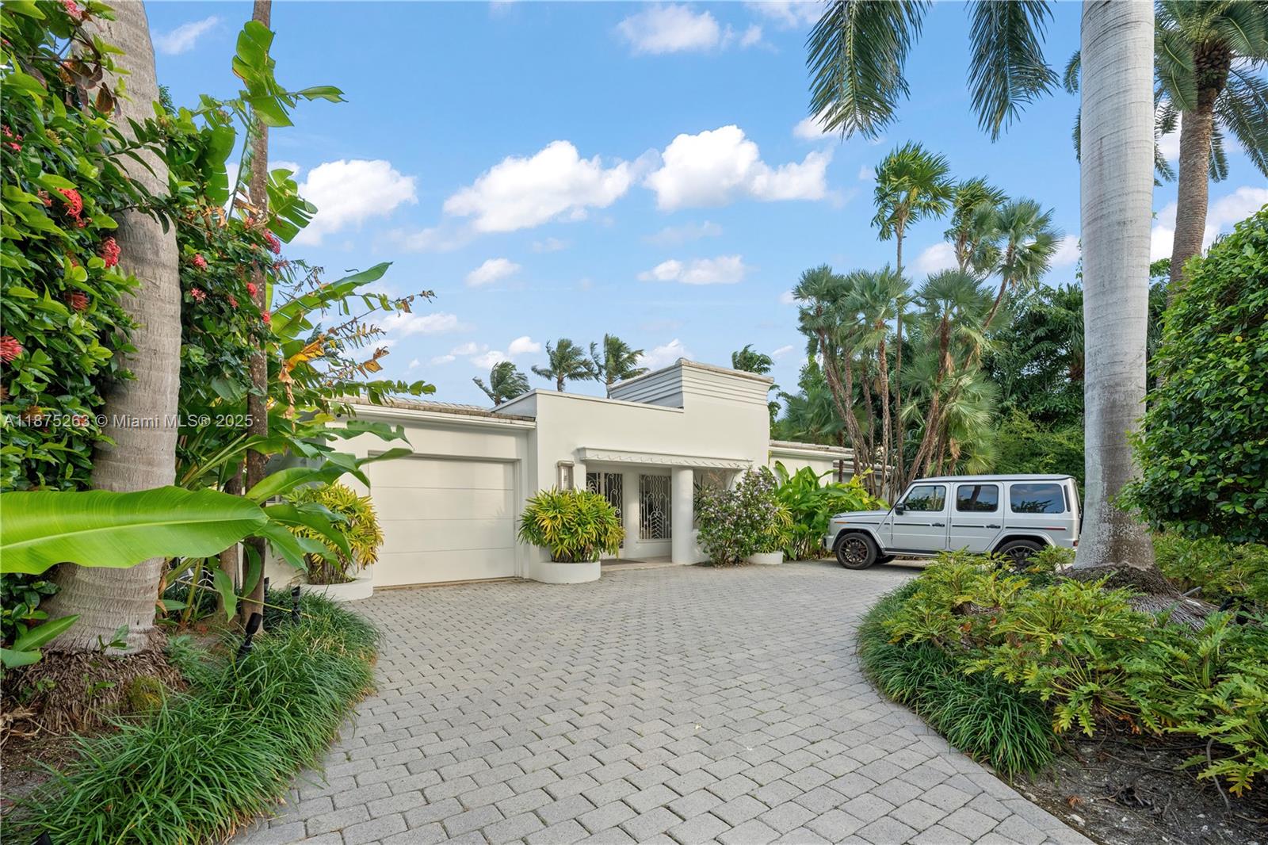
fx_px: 493
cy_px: 422
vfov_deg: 81.2
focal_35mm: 14
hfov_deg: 104.3
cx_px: 634
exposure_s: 1/200
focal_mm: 14
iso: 800
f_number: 9
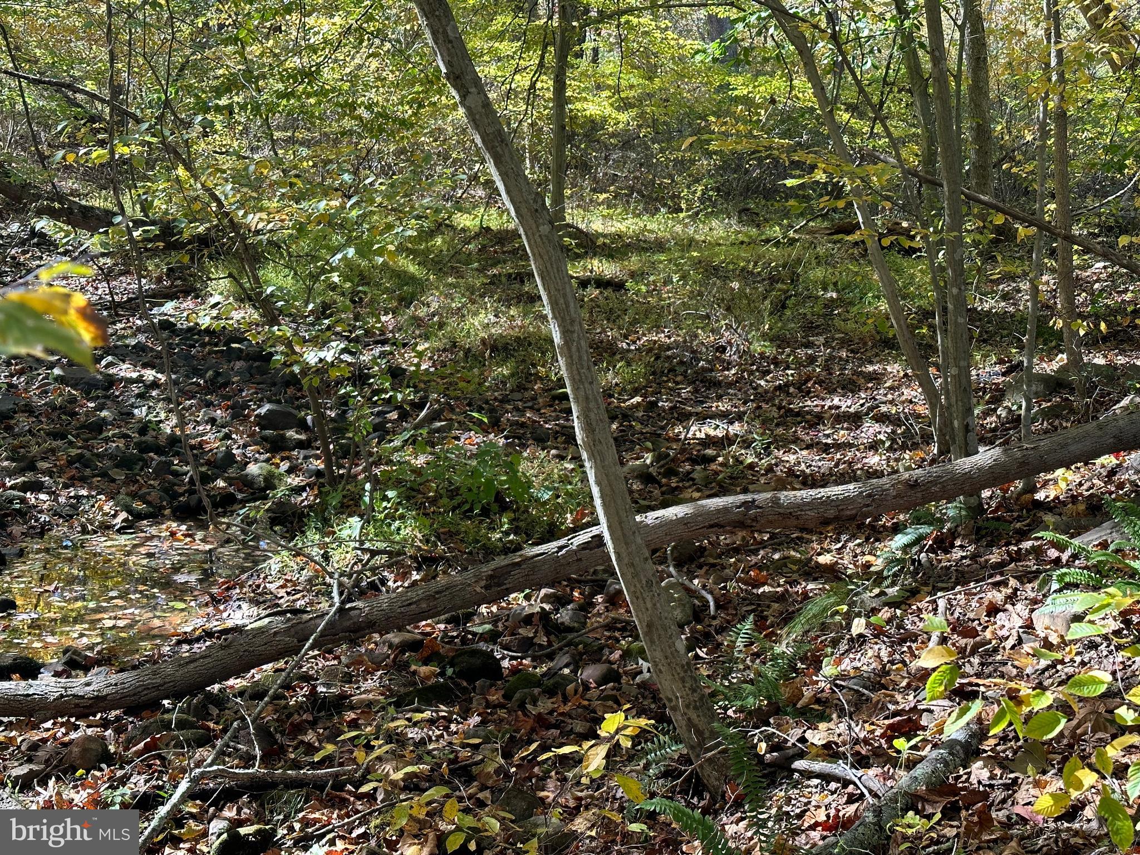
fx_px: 1581
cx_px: 570
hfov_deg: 39.7
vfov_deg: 30.3
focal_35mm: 48
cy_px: 428
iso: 64
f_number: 1.78
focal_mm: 6.86
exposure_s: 1/172
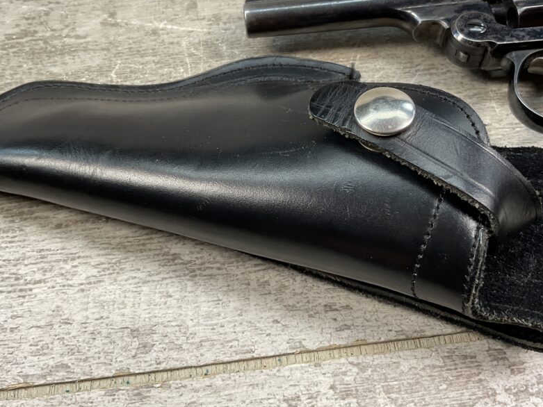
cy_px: 147
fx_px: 596
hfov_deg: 48.9
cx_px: 289
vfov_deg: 37.5
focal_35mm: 38
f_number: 1.8
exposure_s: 1/120
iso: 20
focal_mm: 3
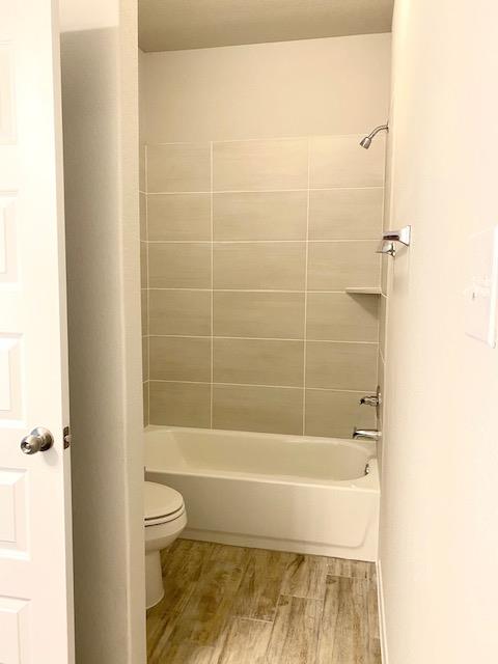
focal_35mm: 26
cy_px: 332
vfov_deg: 67.3
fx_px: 499
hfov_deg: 53.1
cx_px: 249
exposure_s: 1/60
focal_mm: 4.25
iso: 160
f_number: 1.8
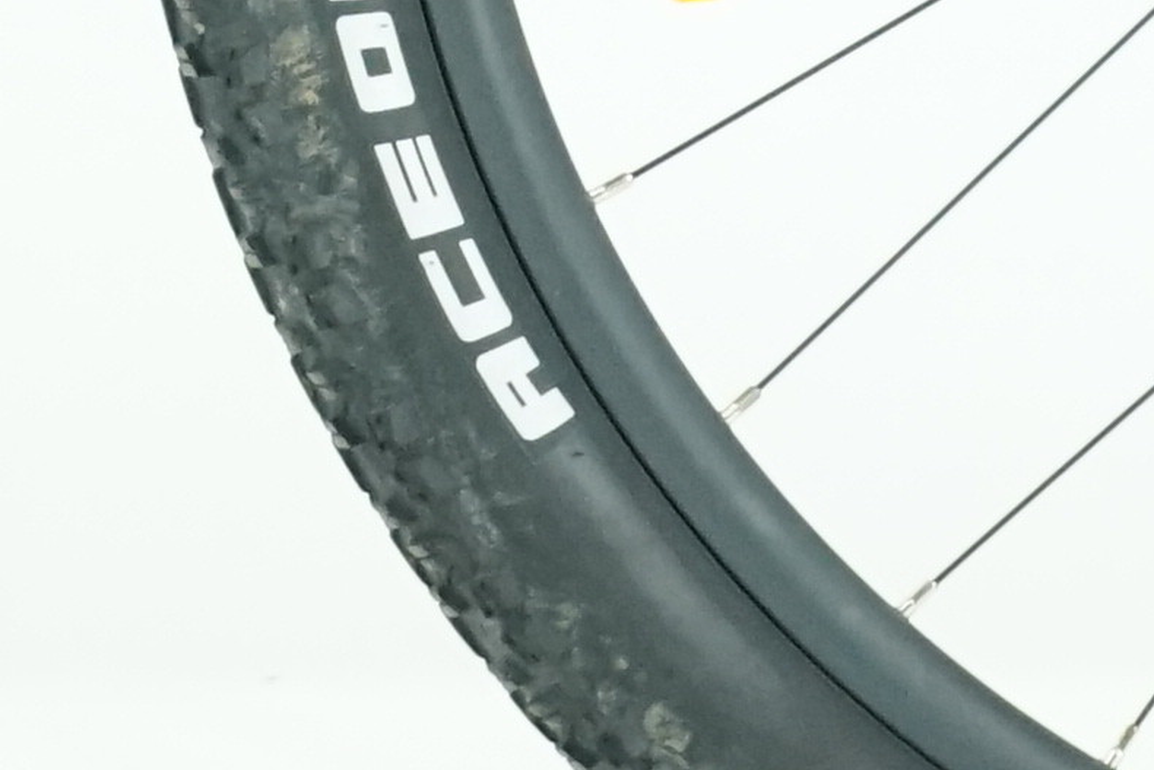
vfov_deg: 3.1
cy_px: -1439
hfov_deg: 4.7
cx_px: -888
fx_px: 13882
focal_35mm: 433
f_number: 5
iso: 2500
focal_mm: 57
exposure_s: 1/200
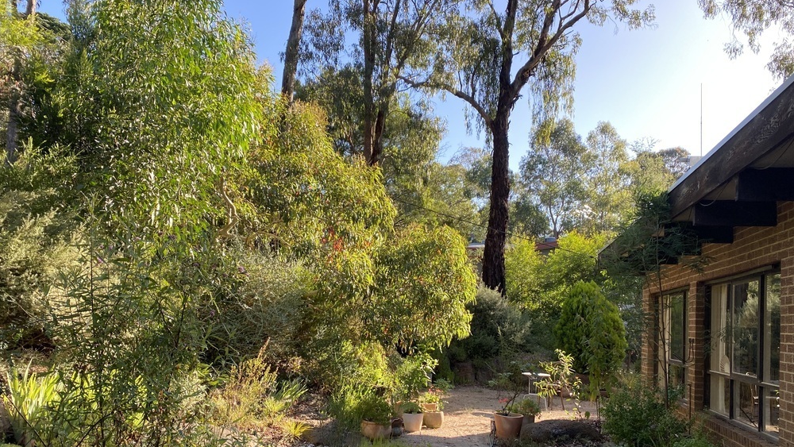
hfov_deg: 66.1
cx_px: 393
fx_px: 611
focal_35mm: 29
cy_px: 298
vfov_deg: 39.7
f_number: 1.8
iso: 32
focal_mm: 4.25
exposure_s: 1/342
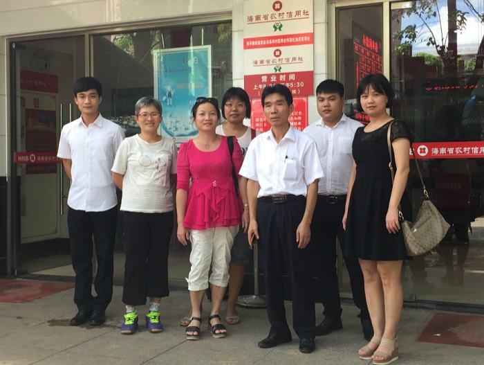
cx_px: 242
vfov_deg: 48.3
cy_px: 182
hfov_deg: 61.6
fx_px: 406
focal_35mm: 29
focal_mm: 4.15
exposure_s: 1/110
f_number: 2.2
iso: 32
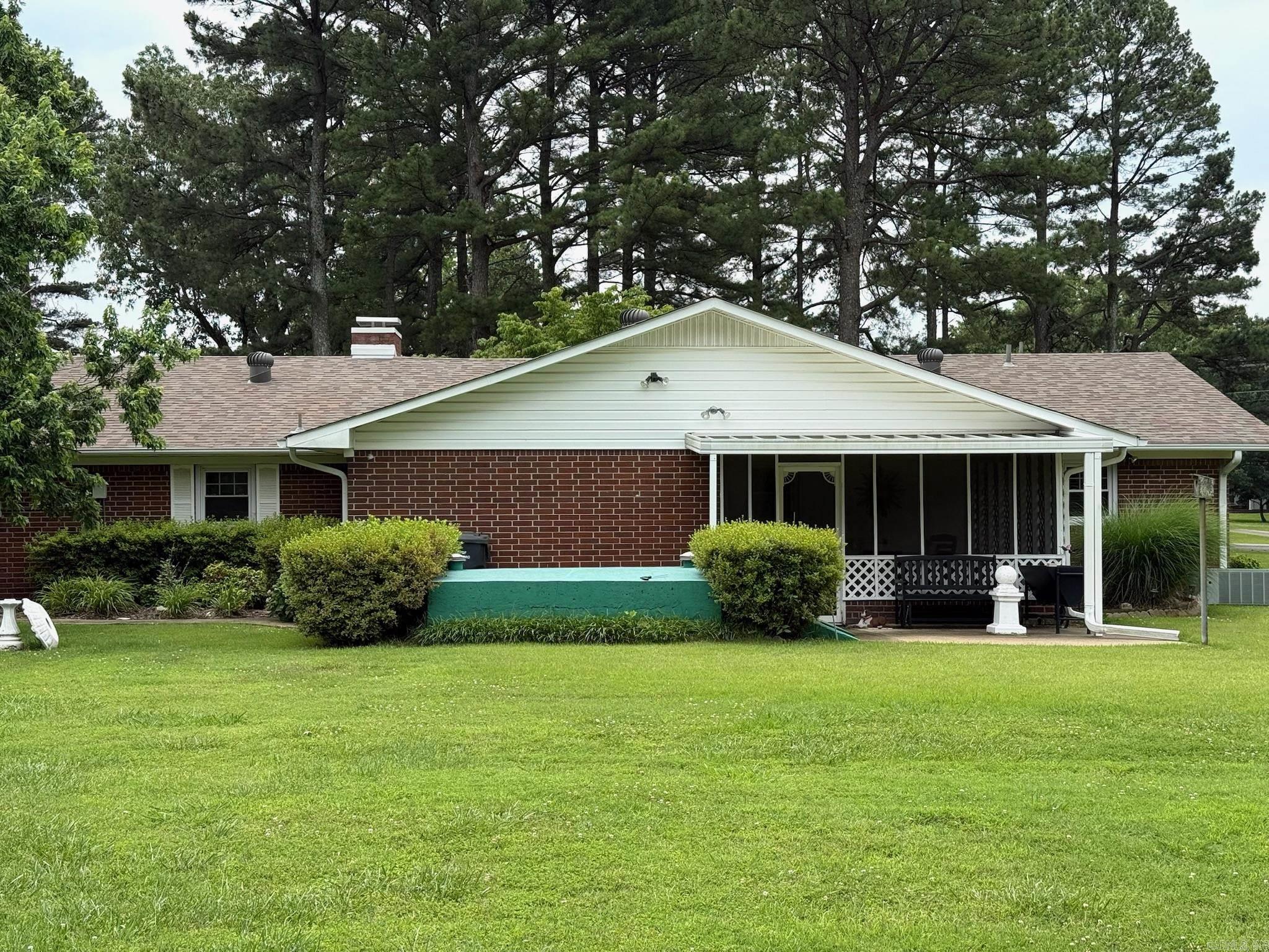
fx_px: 1760
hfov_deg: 39.7
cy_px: 476
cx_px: 634
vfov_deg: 30.3
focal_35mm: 48
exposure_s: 1/2667
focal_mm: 6.76
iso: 64
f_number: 1.78
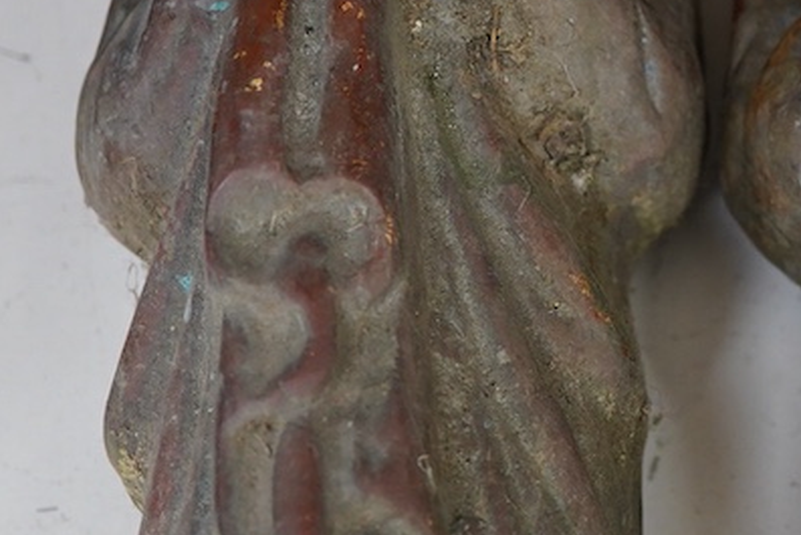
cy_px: 155
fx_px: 2270
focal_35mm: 102
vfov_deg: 13.4
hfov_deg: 19.6
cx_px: 742
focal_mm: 30
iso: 1250
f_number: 3.5
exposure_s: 1/125
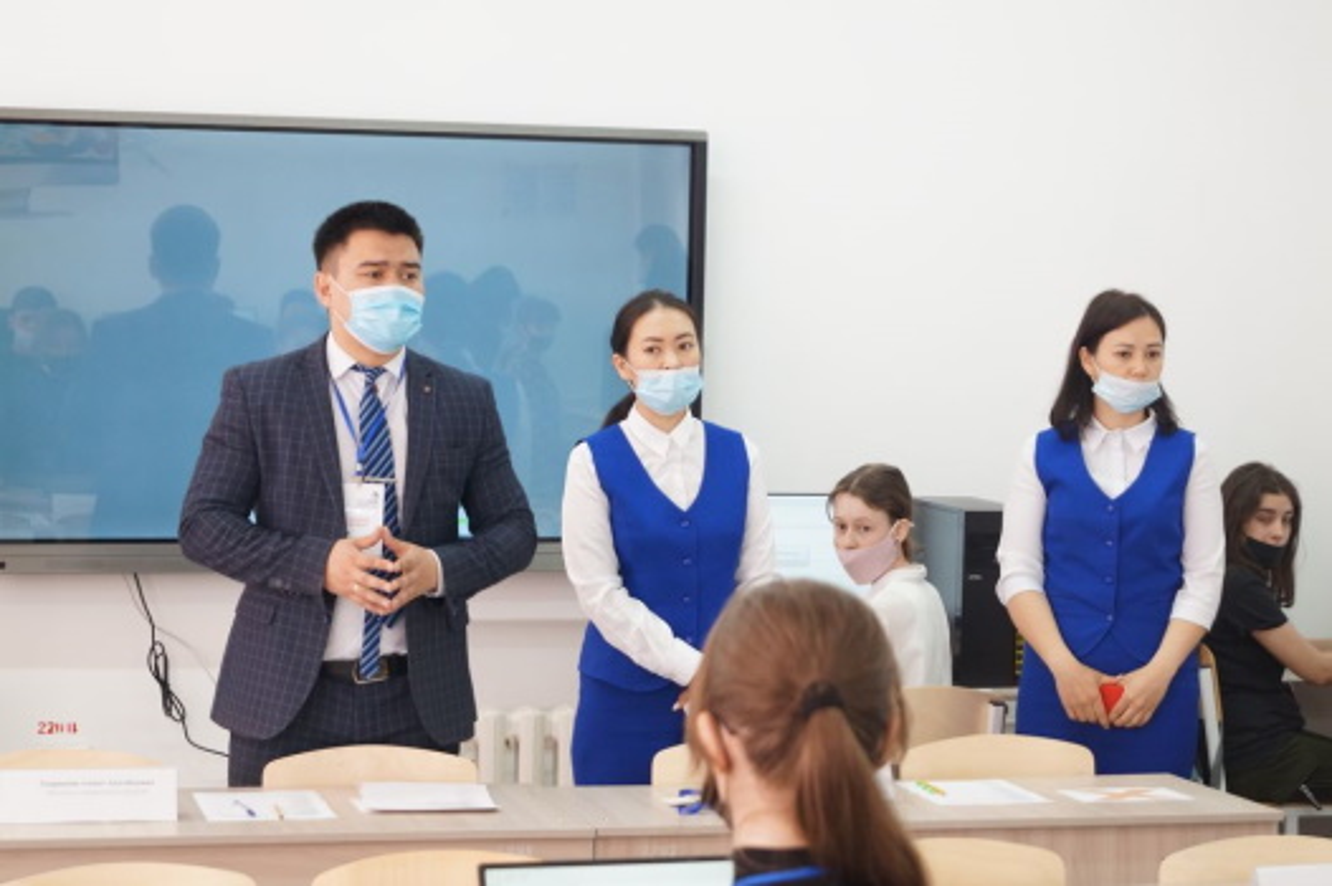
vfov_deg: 16.5
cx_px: 666
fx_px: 3050
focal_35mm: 82
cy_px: 443
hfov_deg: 24.6
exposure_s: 1/50
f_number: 5.6
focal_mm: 55
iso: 800
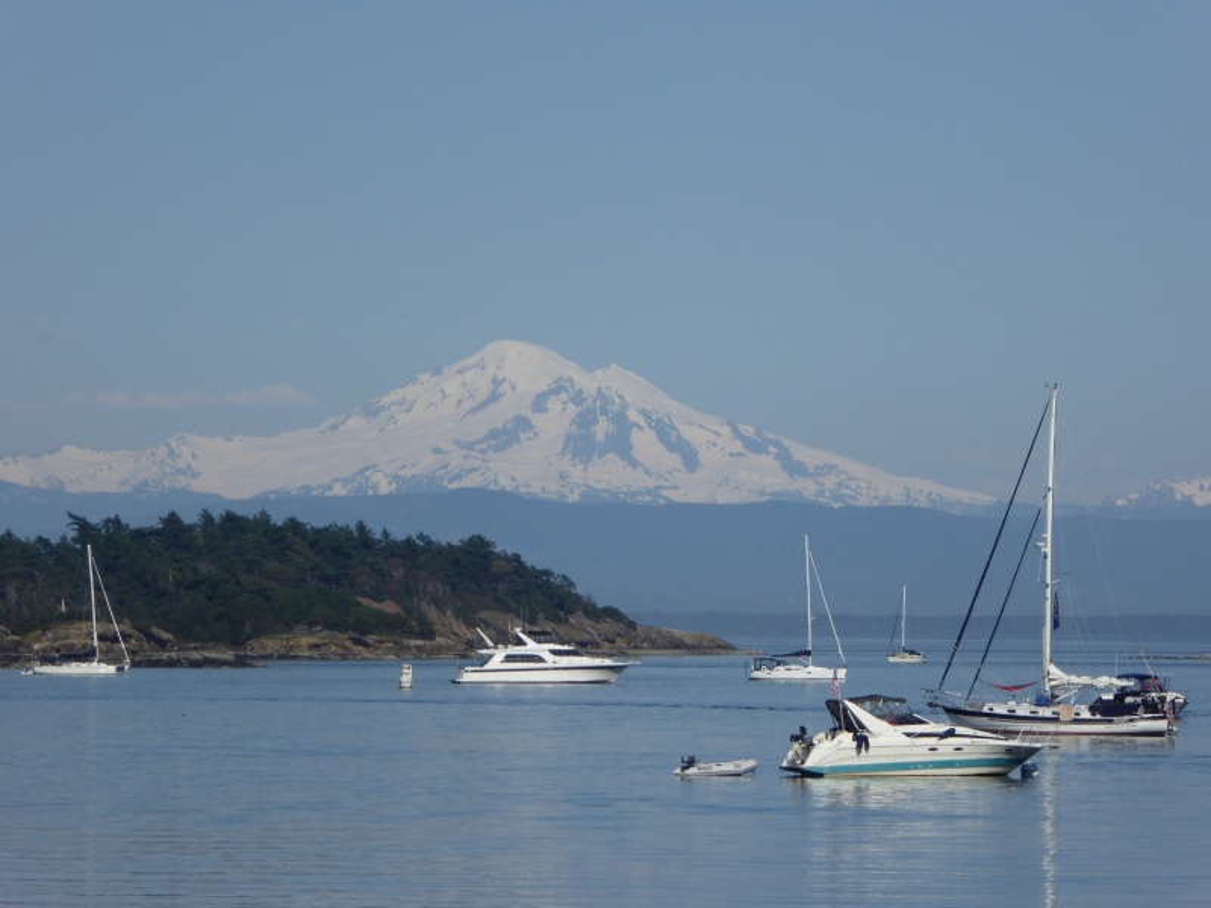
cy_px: 454
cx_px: 606
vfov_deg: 5.4
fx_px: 9691
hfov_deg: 7.2
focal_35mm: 277
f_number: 5.6
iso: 100
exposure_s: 1/1000
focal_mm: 44.8
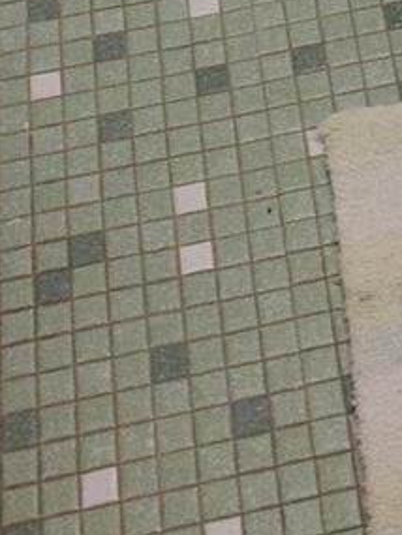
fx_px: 2166
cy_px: -719
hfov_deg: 10.4
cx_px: 496
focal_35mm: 140
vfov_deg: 11.7
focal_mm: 4.25
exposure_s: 1/60
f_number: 1.8
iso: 100
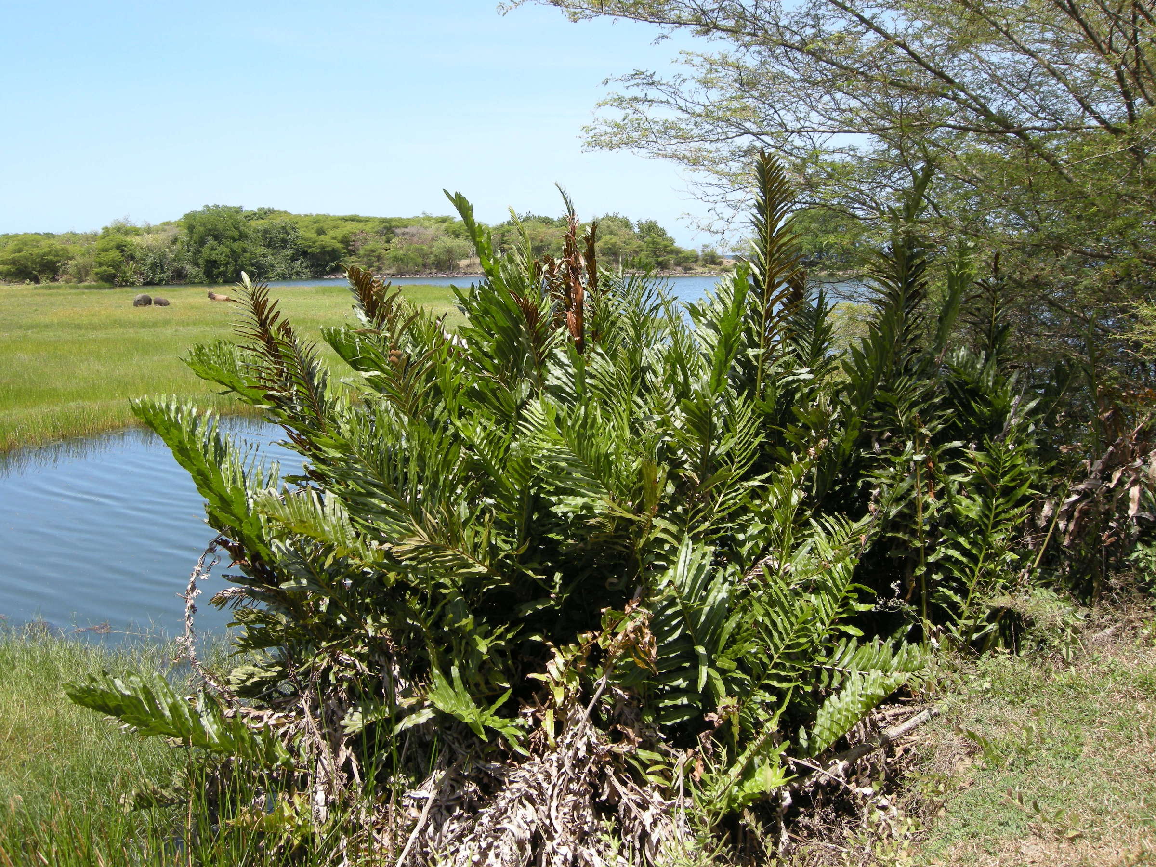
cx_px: 578
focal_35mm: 35
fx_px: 1169
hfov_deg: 52.6
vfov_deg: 40.7
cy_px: 434
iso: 64
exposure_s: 1/175
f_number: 4.8
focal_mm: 7.5
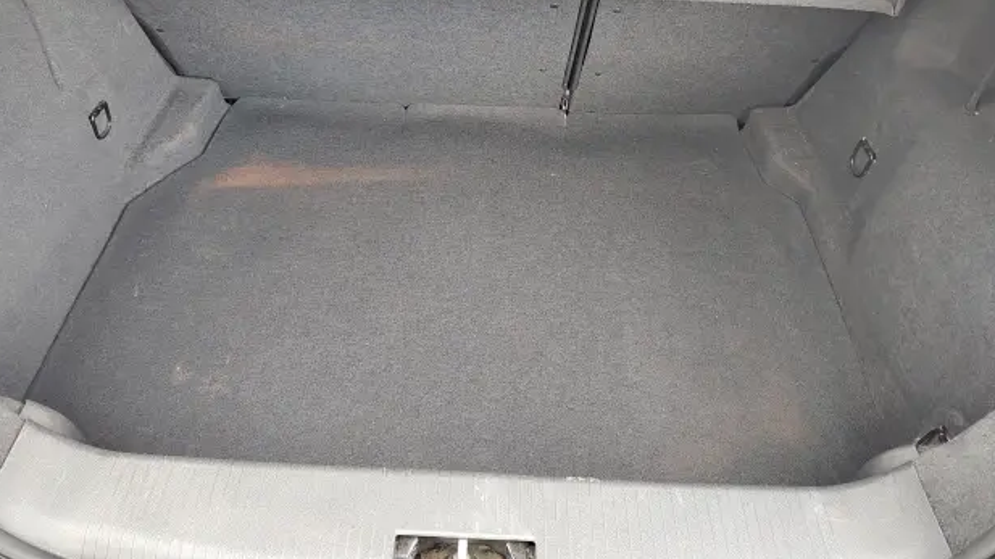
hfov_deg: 71.9
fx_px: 686
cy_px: 180
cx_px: 485
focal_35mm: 26
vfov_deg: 43.7
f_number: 1.8
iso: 273
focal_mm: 5.56
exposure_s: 1/100
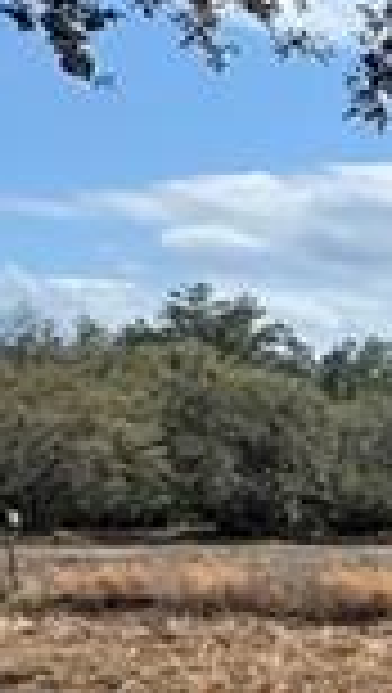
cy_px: 788
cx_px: 1505
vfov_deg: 17.3
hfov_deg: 7.6
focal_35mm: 119
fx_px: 2192
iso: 40
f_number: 2.2
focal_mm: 2.22
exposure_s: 1/1506
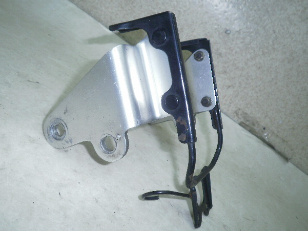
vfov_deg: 43.0
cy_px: 115
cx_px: 151
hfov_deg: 55.3
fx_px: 294
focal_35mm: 33
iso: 100
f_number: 2.9
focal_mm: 5.45
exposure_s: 1/80
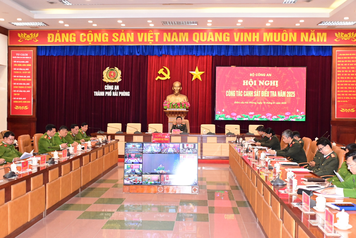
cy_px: 119
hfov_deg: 48.4
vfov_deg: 33.5
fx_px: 396
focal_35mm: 40
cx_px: 178
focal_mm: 27
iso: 2500
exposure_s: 1/200
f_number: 4
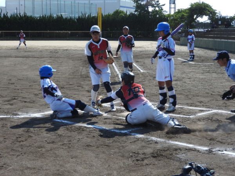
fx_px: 475
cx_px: 118
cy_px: 88
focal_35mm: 70
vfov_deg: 21.0
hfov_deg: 27.8
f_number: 4.5
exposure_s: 1/640
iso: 100
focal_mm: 12.5
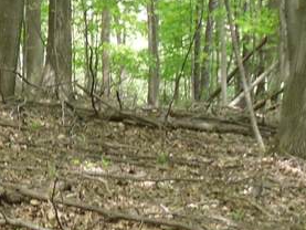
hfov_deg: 11.3
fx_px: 1388
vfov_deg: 9.5
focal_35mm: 157
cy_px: 100
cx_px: -321
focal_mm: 6
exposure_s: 1/94
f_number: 2.8
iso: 80
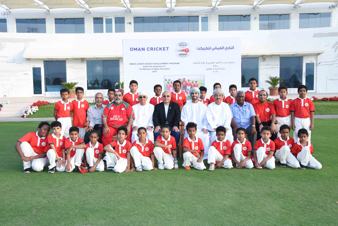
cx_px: 169
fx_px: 329
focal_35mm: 35
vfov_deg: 37.9
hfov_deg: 54.4
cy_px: 113
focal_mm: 35
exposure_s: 1/200
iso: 800
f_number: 10
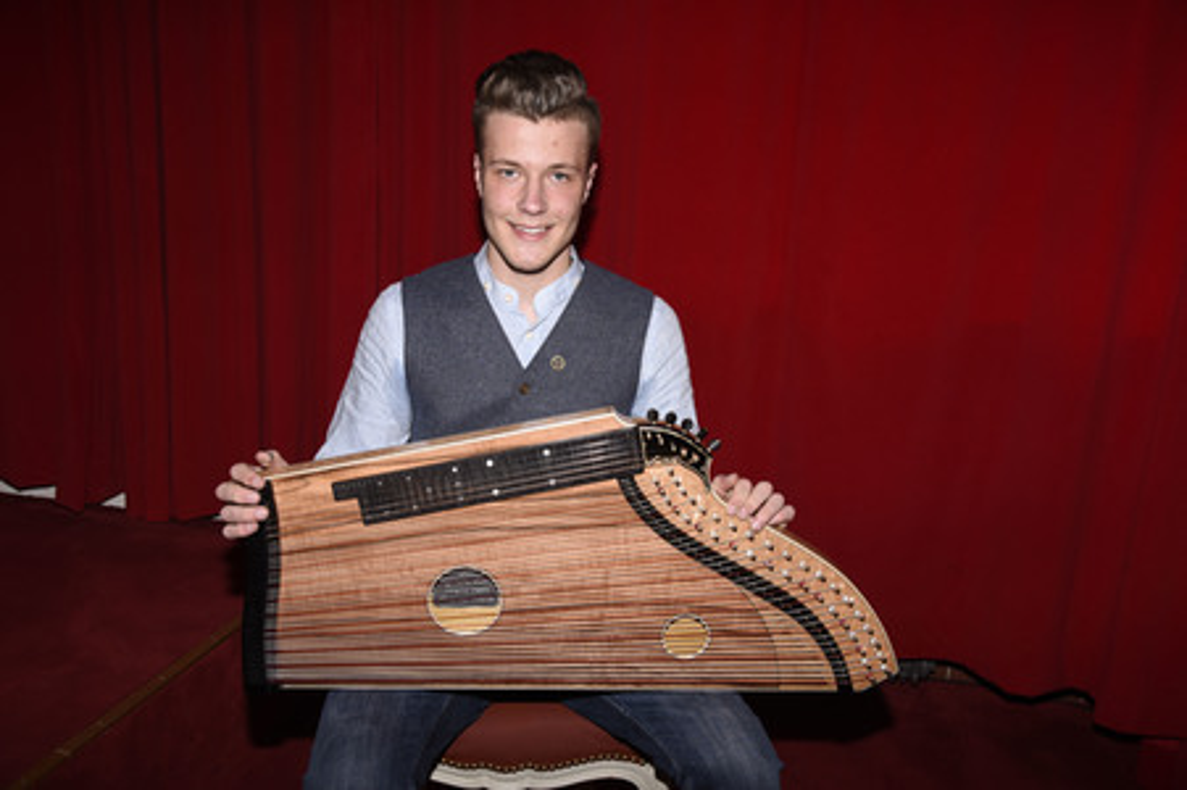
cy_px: 395
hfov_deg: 50.7
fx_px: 1252
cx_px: 594
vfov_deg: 35.0
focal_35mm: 38
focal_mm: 38
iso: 800
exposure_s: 1/125
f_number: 6.3
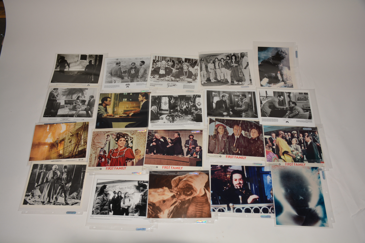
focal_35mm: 33
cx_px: 182
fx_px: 335
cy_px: 122
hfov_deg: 57.2
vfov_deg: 40.0
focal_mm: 22
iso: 200
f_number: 5.6
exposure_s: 1/125
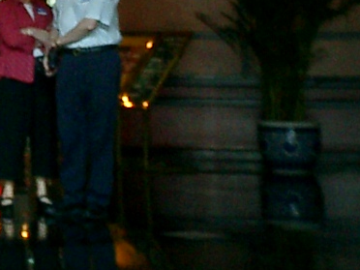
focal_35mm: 155
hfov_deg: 11.3
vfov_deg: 9.0
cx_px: -410
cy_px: -283
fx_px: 1612
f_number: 3.2
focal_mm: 7.5
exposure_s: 1/100
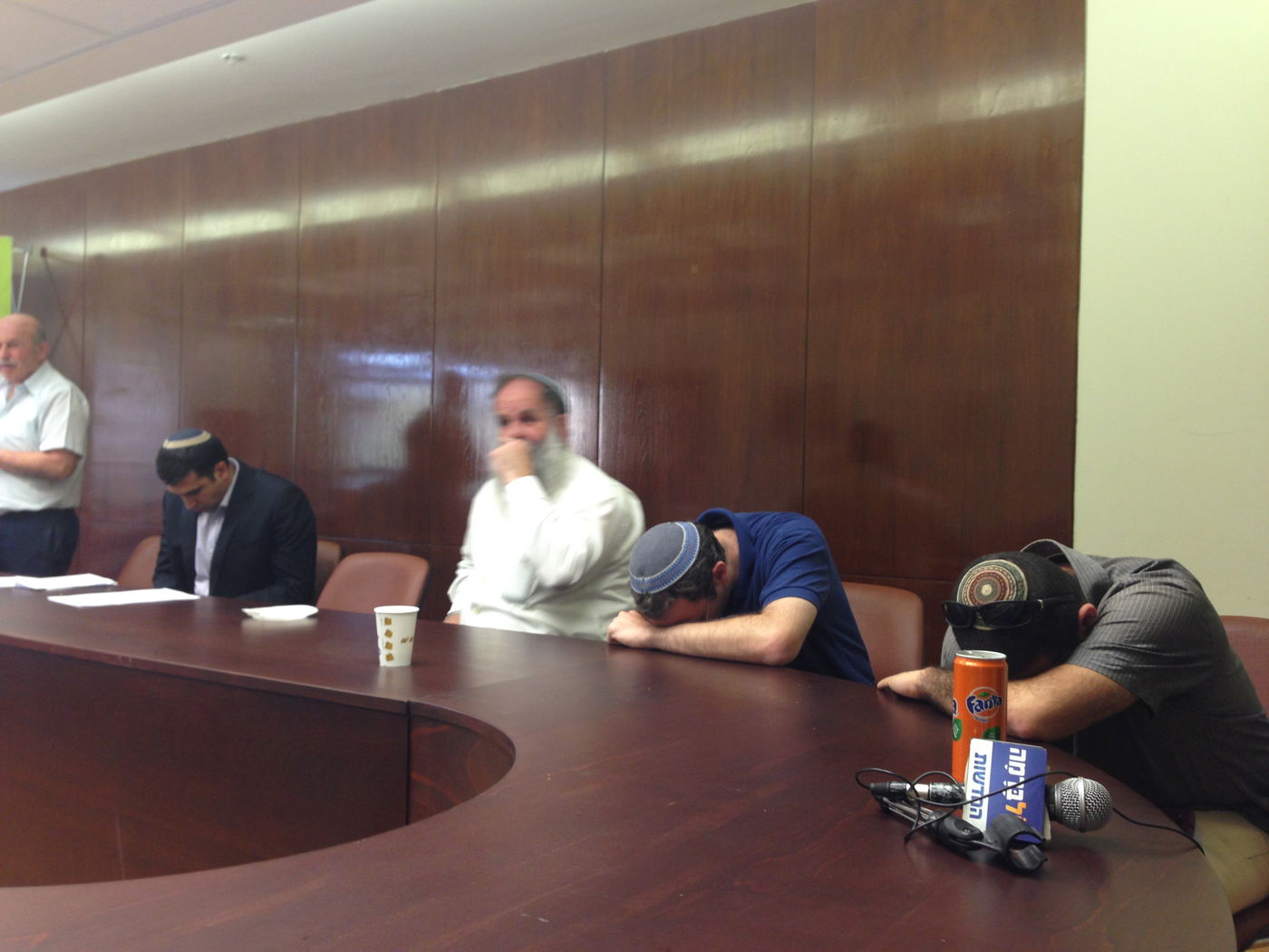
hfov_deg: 55.4
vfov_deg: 42.9
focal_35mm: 33
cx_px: 634
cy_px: 476
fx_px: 1210
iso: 64
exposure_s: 1/20
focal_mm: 4.12
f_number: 2.4
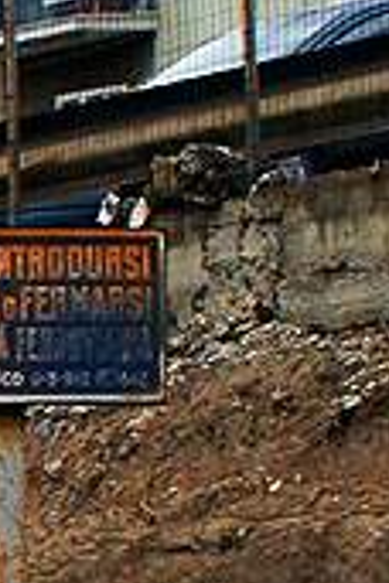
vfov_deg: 6.5
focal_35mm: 314
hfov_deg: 4.1
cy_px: 655
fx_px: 5089
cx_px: -1187
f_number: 5
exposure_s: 1/320
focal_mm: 35
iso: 400
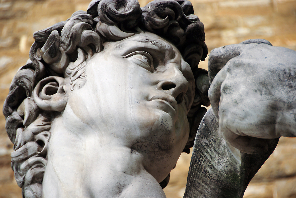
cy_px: 99
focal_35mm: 255
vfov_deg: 5.4
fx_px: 2099
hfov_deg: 8.1
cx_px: 148
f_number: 5.6
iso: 100
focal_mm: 170
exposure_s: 5
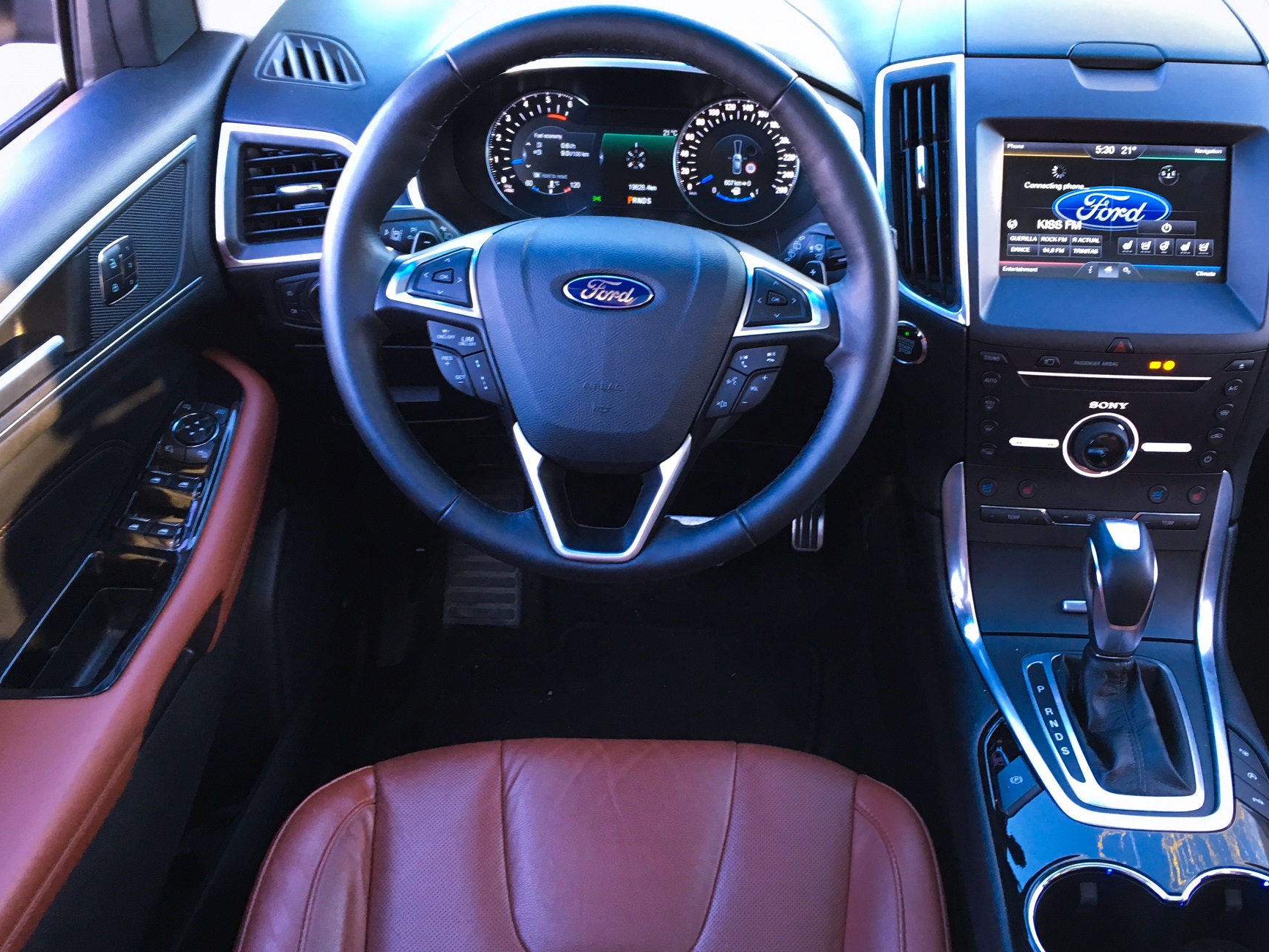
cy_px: 494
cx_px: 723
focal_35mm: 34
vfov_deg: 41.8
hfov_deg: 53.8
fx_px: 1247
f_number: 2.2
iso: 100
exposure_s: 1/33
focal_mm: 4.15
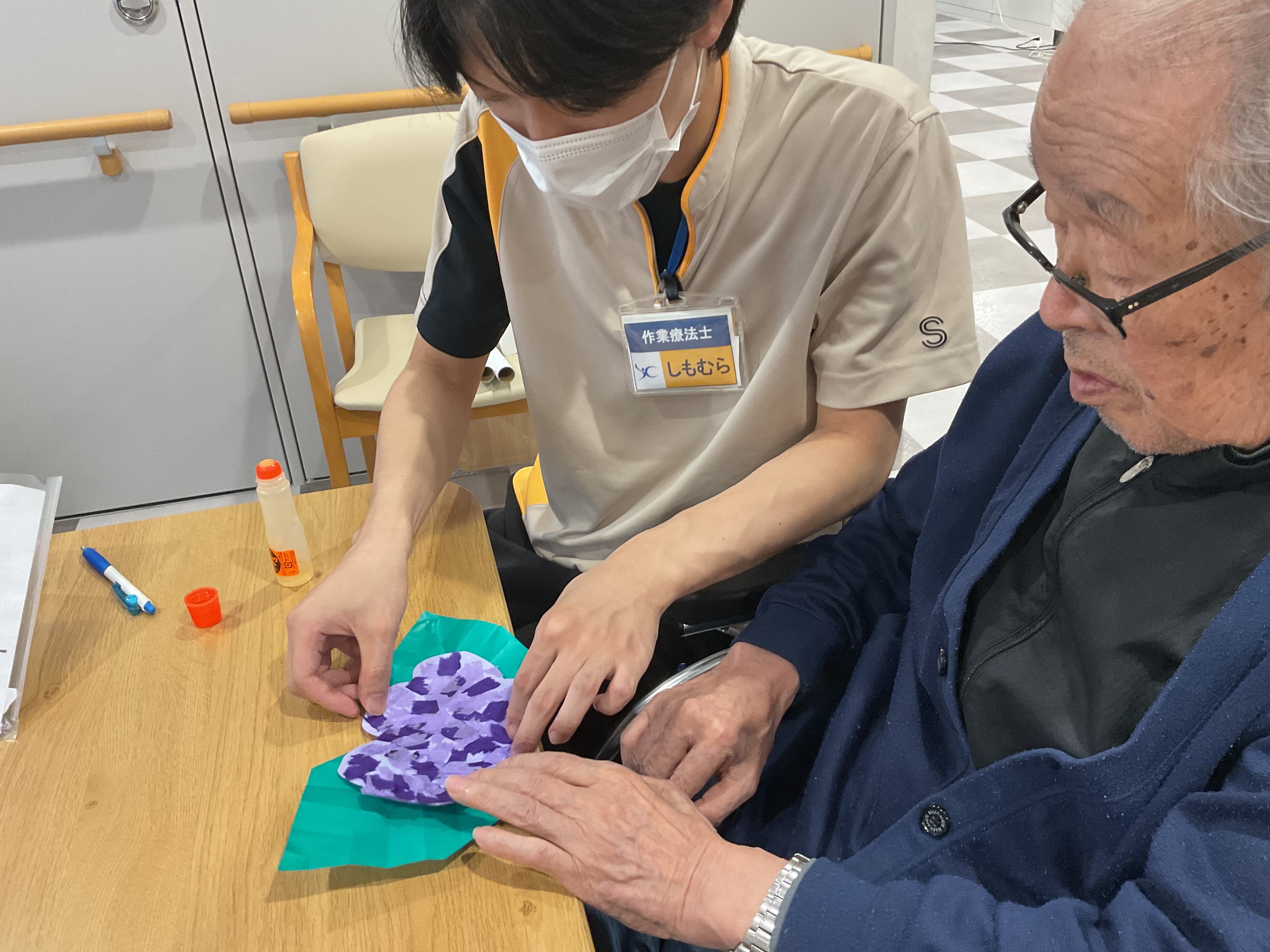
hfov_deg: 60.0
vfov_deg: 46.8
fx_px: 1101
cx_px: 644
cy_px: 476
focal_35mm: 30
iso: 100
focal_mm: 3
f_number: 1.8
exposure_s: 1/60
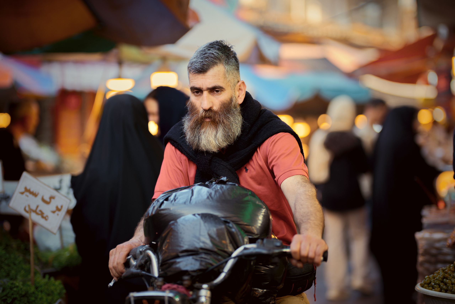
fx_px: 1074
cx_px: 228
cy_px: 152
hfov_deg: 23.9
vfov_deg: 16.1
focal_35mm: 85
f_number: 1.4
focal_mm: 85
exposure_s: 1/640
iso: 100
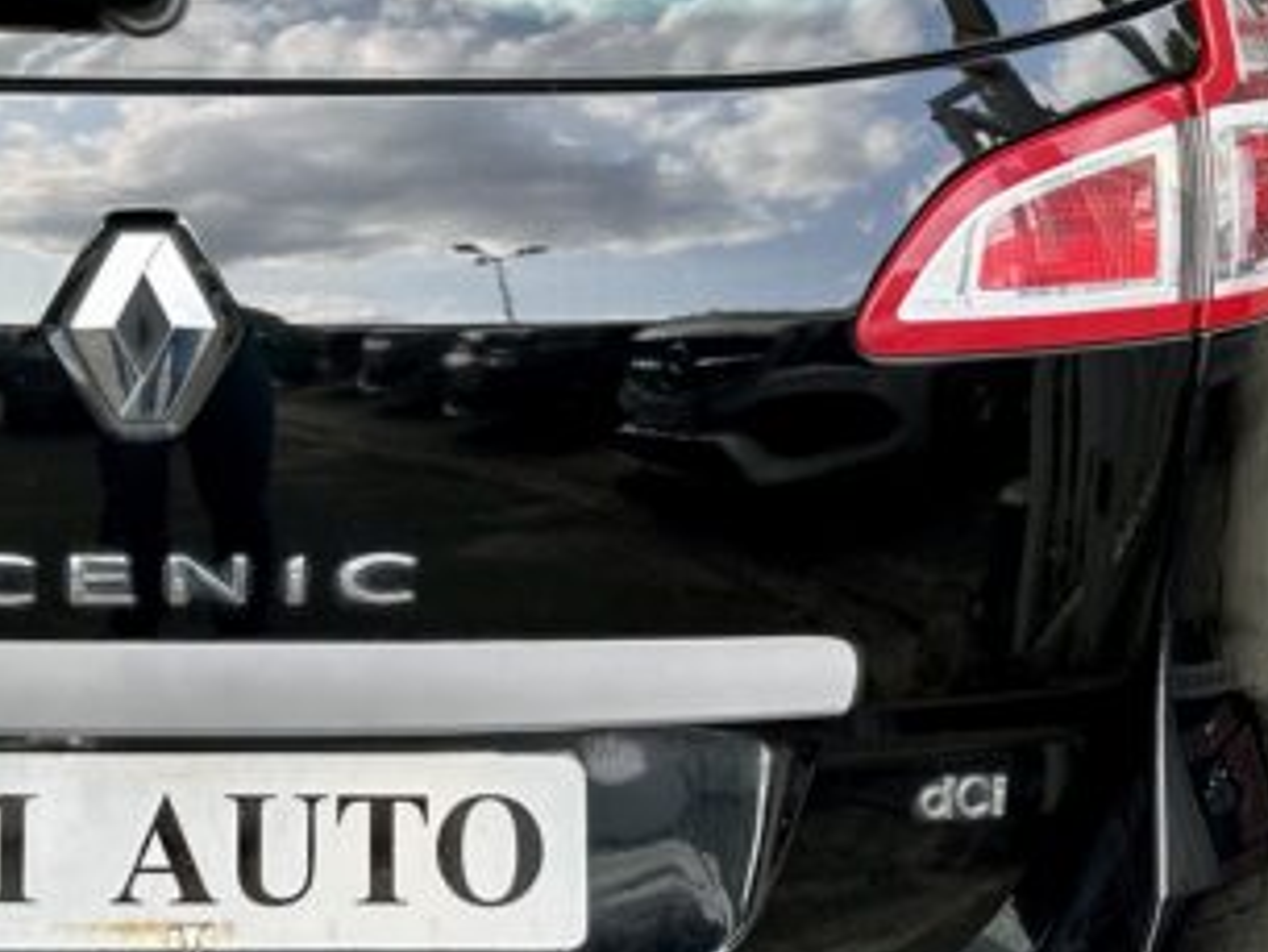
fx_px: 2309
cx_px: 191
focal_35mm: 63
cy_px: 303
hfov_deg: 29.7
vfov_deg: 23.2
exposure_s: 1/442
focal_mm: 6.86
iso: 80
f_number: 1.78
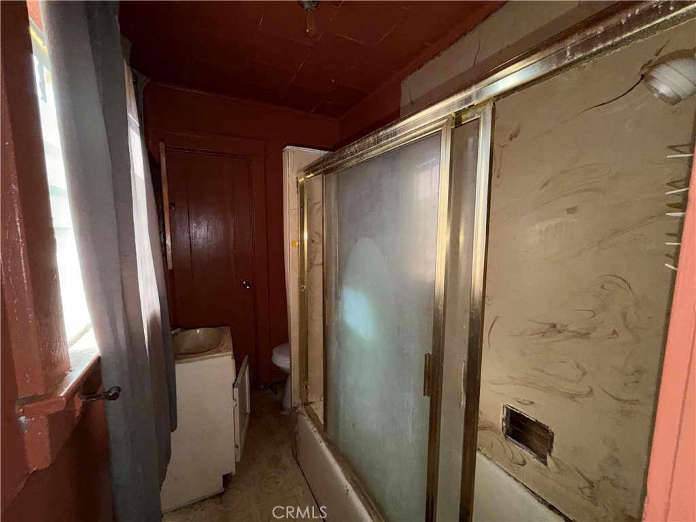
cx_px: 348
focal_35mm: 14
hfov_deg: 102.1
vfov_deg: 85.7
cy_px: 261
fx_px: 281
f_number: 2.2
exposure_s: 1/60
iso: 80
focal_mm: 2.22
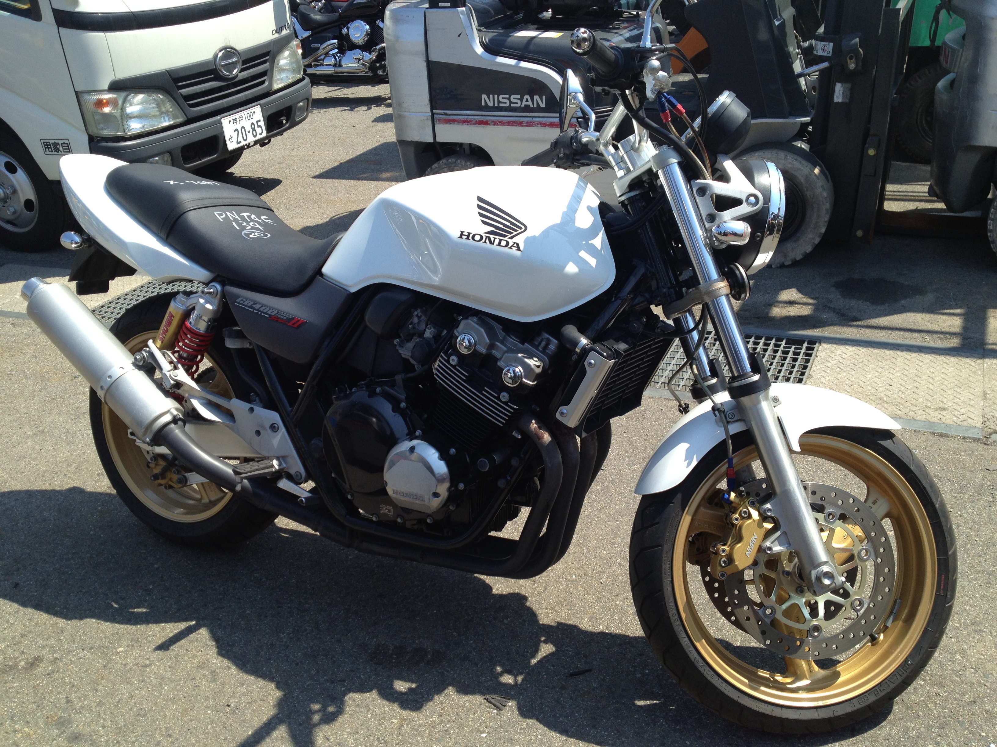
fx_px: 1008
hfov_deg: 52.6
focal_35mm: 35
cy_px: 374
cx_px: 498
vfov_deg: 40.7
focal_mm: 4.28
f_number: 2.4
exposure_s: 1/890
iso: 50
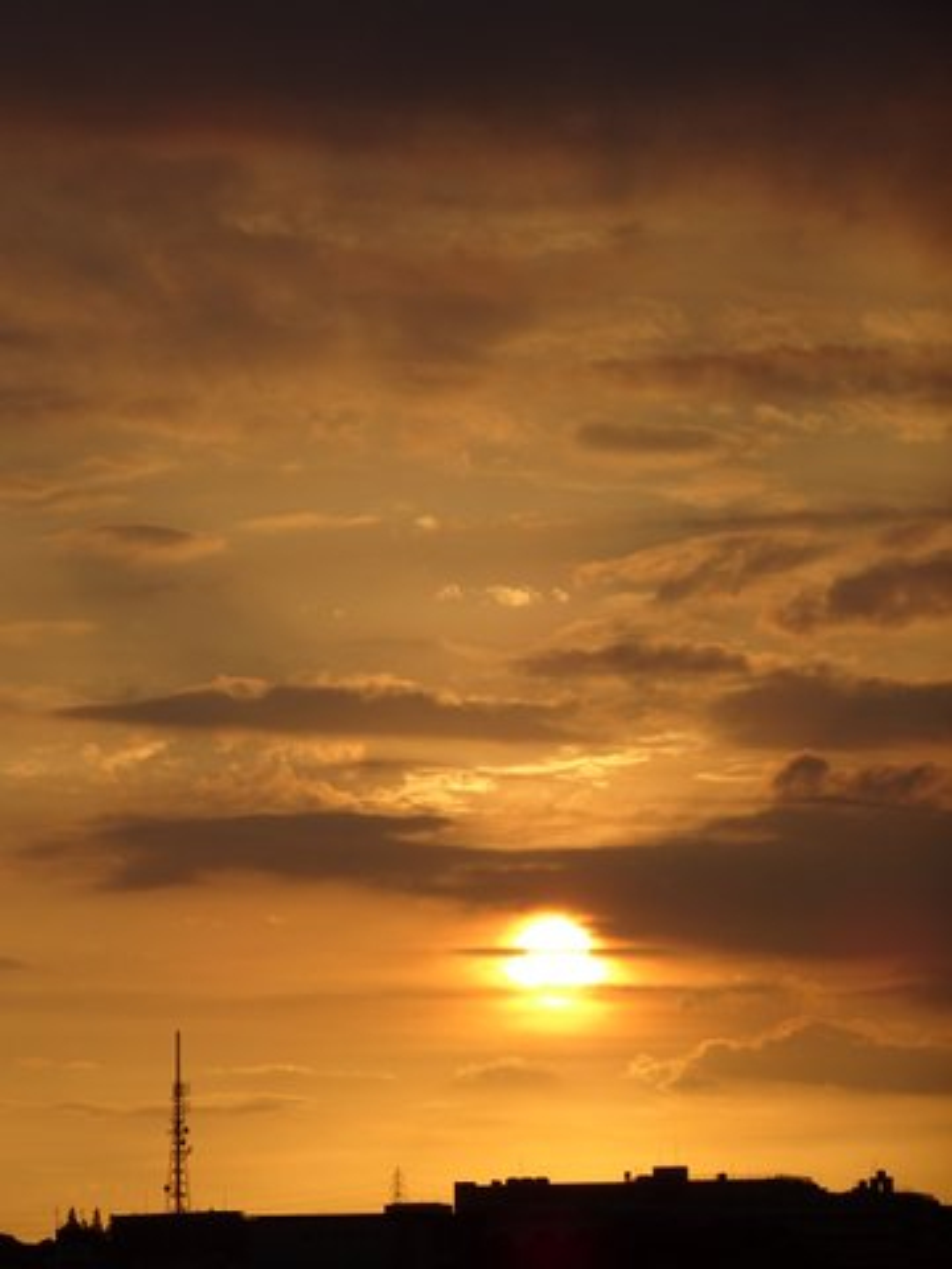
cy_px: 634
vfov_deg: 10.8
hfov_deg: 8.1
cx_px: 476
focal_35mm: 183
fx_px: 6710
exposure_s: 1/320
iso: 80
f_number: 5.6
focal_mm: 31.31
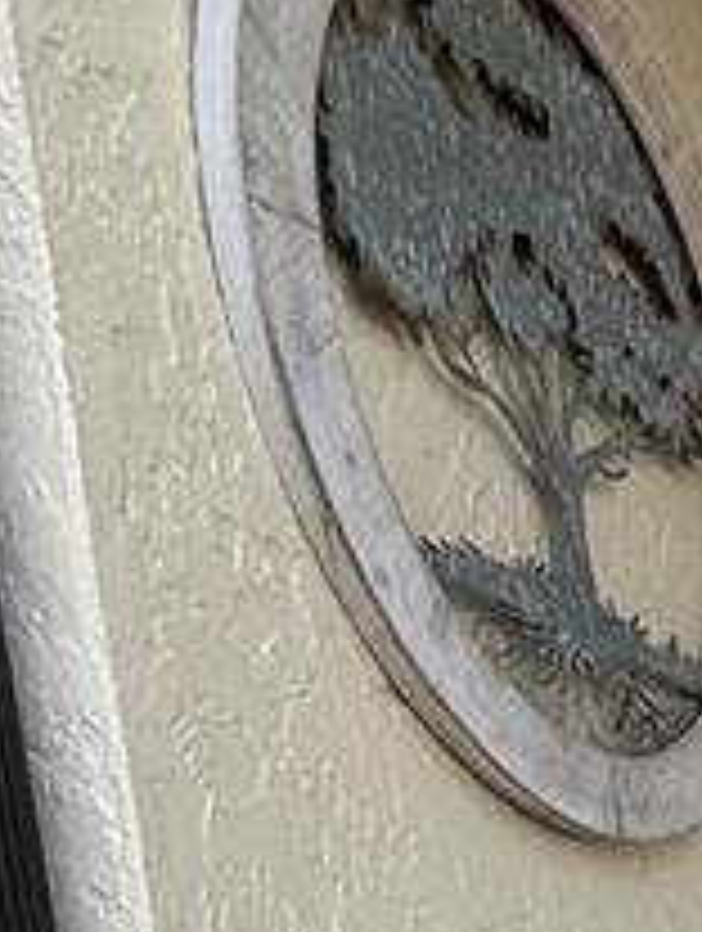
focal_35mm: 81
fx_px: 2183
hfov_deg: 12.4
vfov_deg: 19.1
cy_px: 1612
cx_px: 1868
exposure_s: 1/760
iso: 50
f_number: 2.2
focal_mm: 2.22
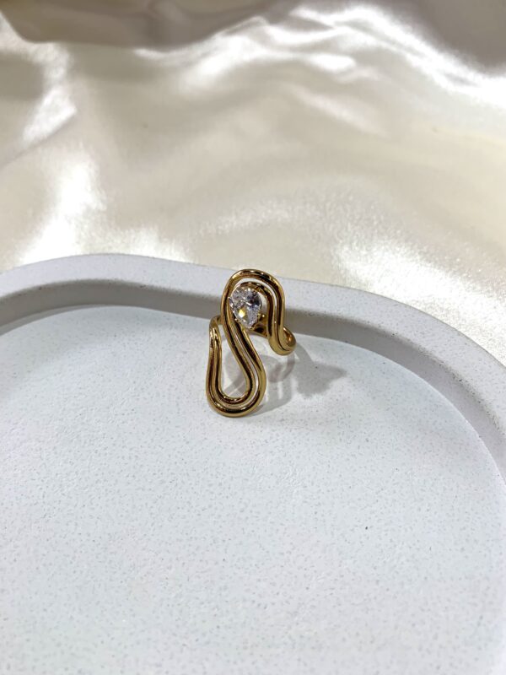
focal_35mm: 26
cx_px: 253
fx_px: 507
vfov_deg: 67.3
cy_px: 338
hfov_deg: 53.1
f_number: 1.8
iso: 80
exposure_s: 1/100
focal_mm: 4.25
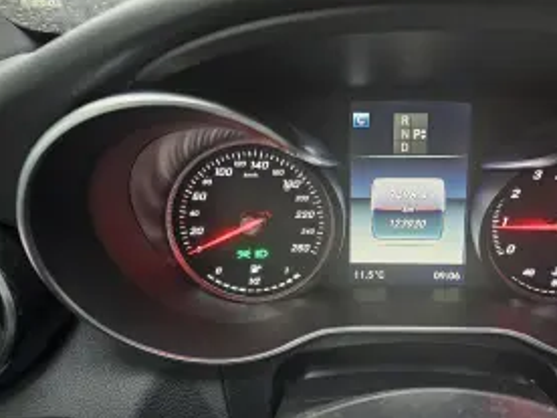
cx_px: 361
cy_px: 216
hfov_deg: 58.9
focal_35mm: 30
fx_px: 483
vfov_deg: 46.8
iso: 640
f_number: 1.7
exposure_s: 1/27.2
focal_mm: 6.3
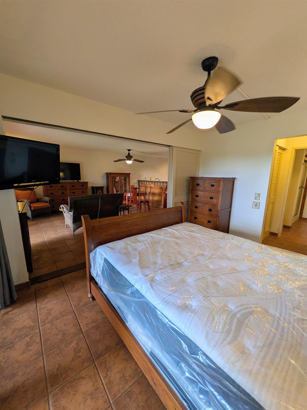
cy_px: 205
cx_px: 154
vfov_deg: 102.1
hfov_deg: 85.7
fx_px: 165
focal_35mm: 14
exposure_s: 1/100
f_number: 2.2
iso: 103
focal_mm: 1.83
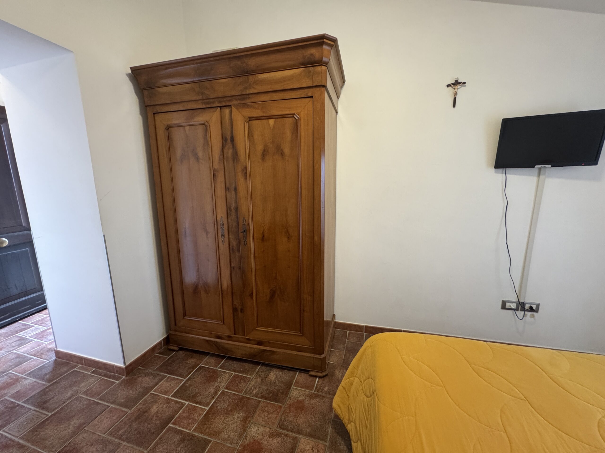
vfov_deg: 85.7
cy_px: 226
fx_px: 245
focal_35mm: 14
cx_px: 302
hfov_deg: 102.1
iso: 250
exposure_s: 1/50
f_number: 2.2
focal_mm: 2.22
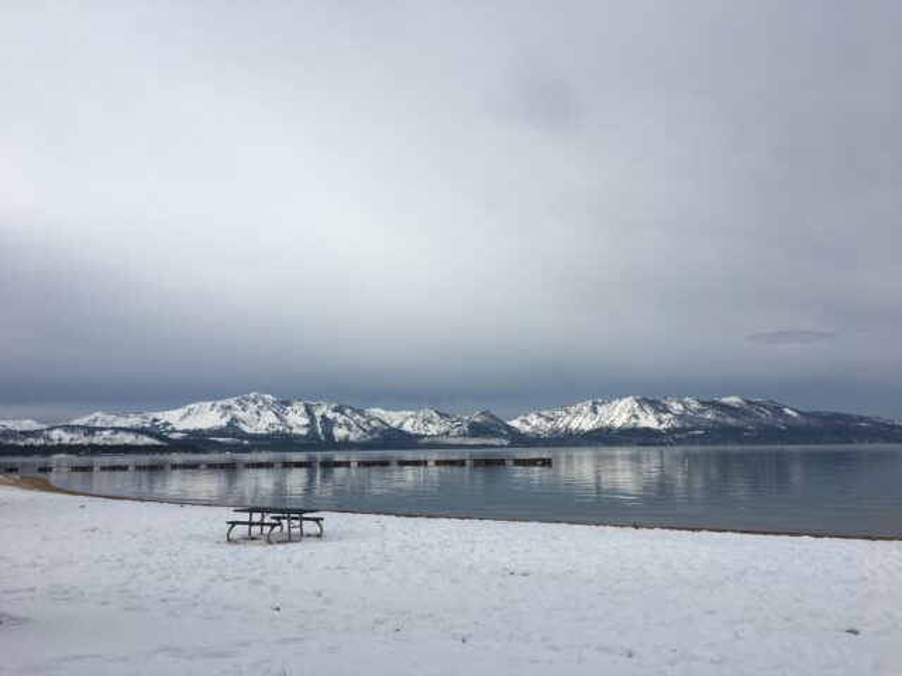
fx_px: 756
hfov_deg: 61.7
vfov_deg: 48.2
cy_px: 338
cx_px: 451
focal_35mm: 29
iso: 25
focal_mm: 4.15
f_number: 2.2
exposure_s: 1/2564
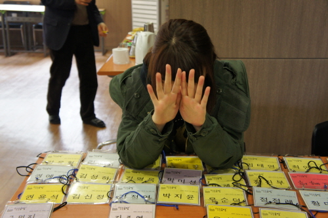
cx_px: 164
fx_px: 410
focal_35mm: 45
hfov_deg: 43.6
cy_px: 109
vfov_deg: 29.8
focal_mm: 30
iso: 640
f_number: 4
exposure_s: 1/50
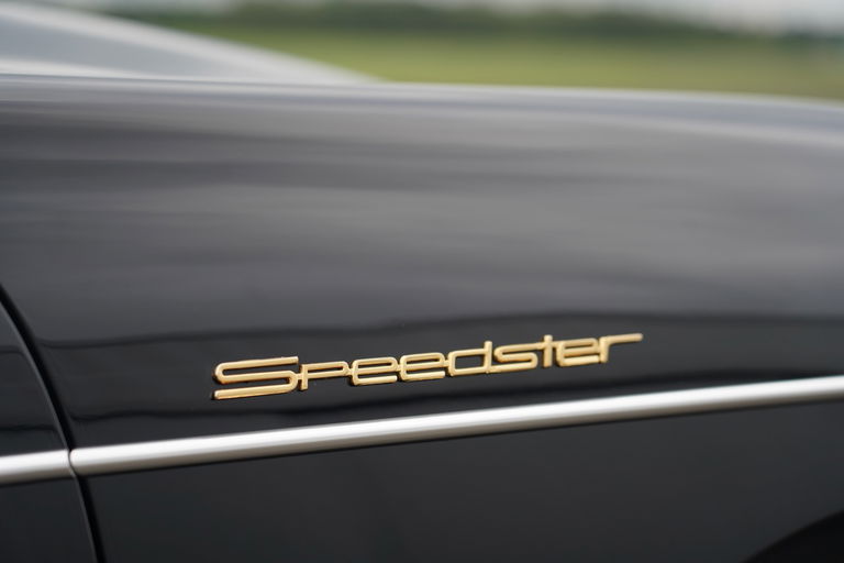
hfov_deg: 19.5
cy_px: 282
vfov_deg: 13.0
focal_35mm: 105
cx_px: 422
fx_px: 2461
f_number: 4
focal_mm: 105
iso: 320
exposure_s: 1/160
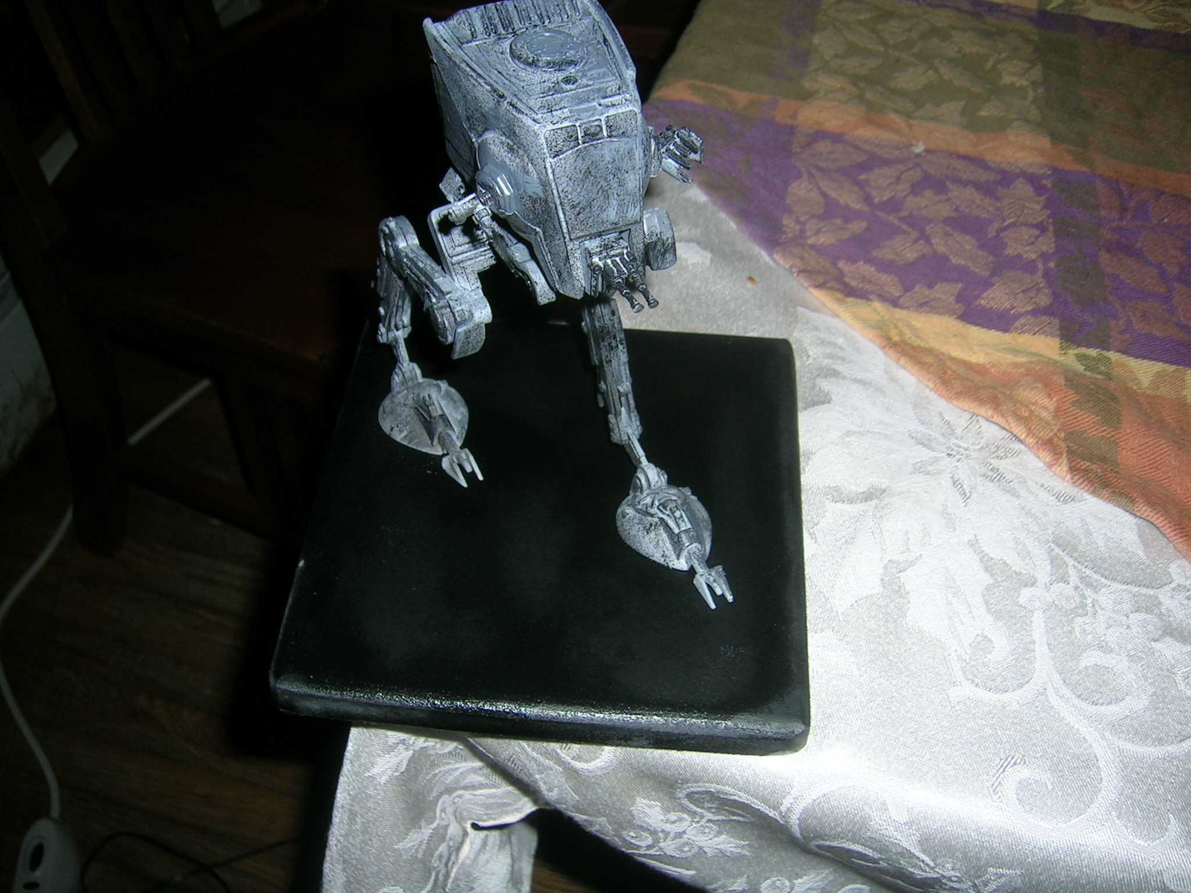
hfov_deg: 52.6
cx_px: 596
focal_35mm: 35
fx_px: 1204
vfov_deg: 40.7
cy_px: 446
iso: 50
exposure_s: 1/60.1
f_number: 2.8
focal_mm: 5.4
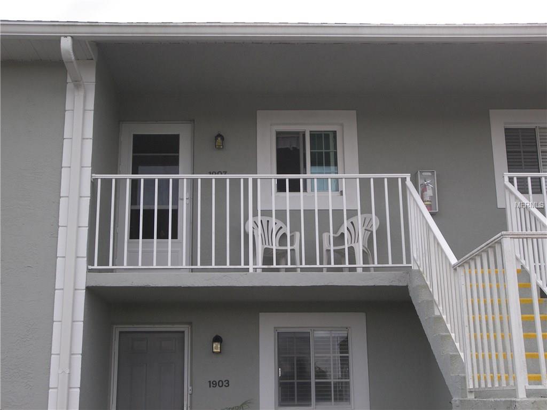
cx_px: 274
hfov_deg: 38.2
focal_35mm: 50
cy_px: 205
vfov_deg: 29.1
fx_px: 790
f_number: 3.6
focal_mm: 10.5
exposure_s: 1/640
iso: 100
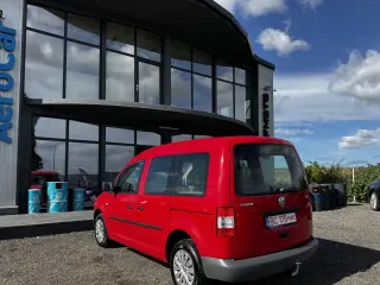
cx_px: 203
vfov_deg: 51.2
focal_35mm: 27
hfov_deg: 65.3
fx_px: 296
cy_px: 159
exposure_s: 1/2833
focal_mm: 6.76
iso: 80
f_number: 1.78
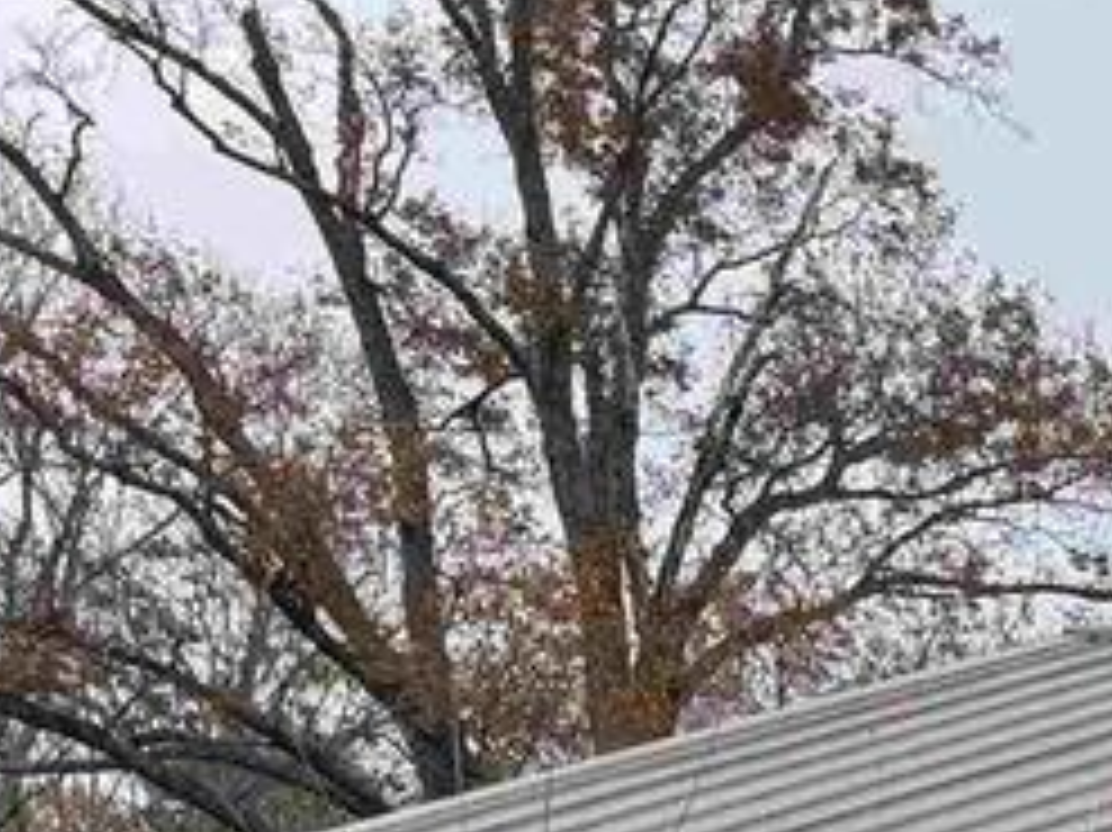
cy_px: 1466
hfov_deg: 10.6
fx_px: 4495
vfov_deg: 10.0
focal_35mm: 140
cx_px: 3174
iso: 80
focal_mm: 6.76
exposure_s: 1/995
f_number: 1.78
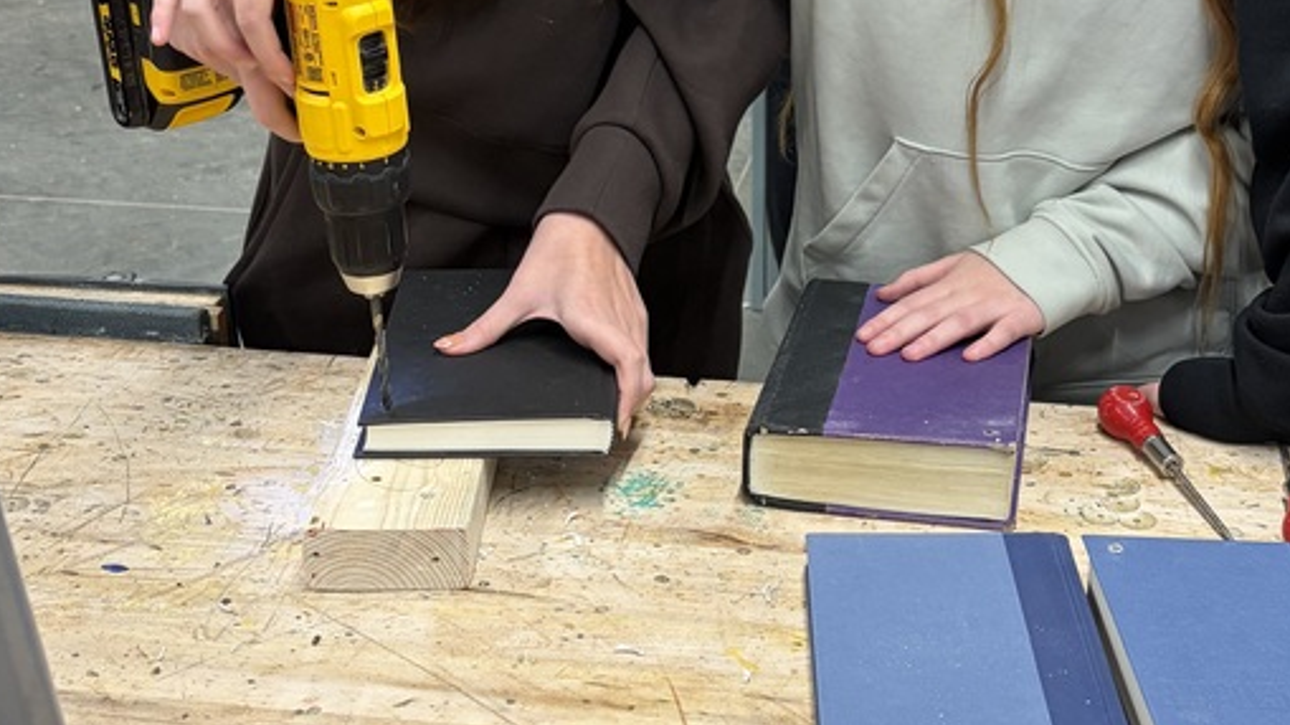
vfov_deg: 20.9
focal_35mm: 57
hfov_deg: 36.5
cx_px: 778
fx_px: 1949
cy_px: 203
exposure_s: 1/60
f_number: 1.6
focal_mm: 5.96
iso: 80
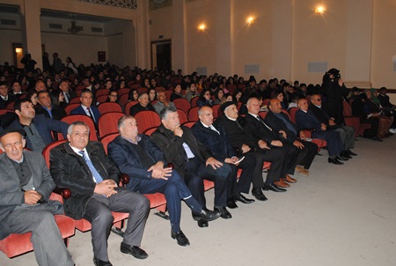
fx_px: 331
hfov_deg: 61.8
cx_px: 198
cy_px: 133
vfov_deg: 43.8
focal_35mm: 30
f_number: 7.1
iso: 800
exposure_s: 1/50
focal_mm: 20
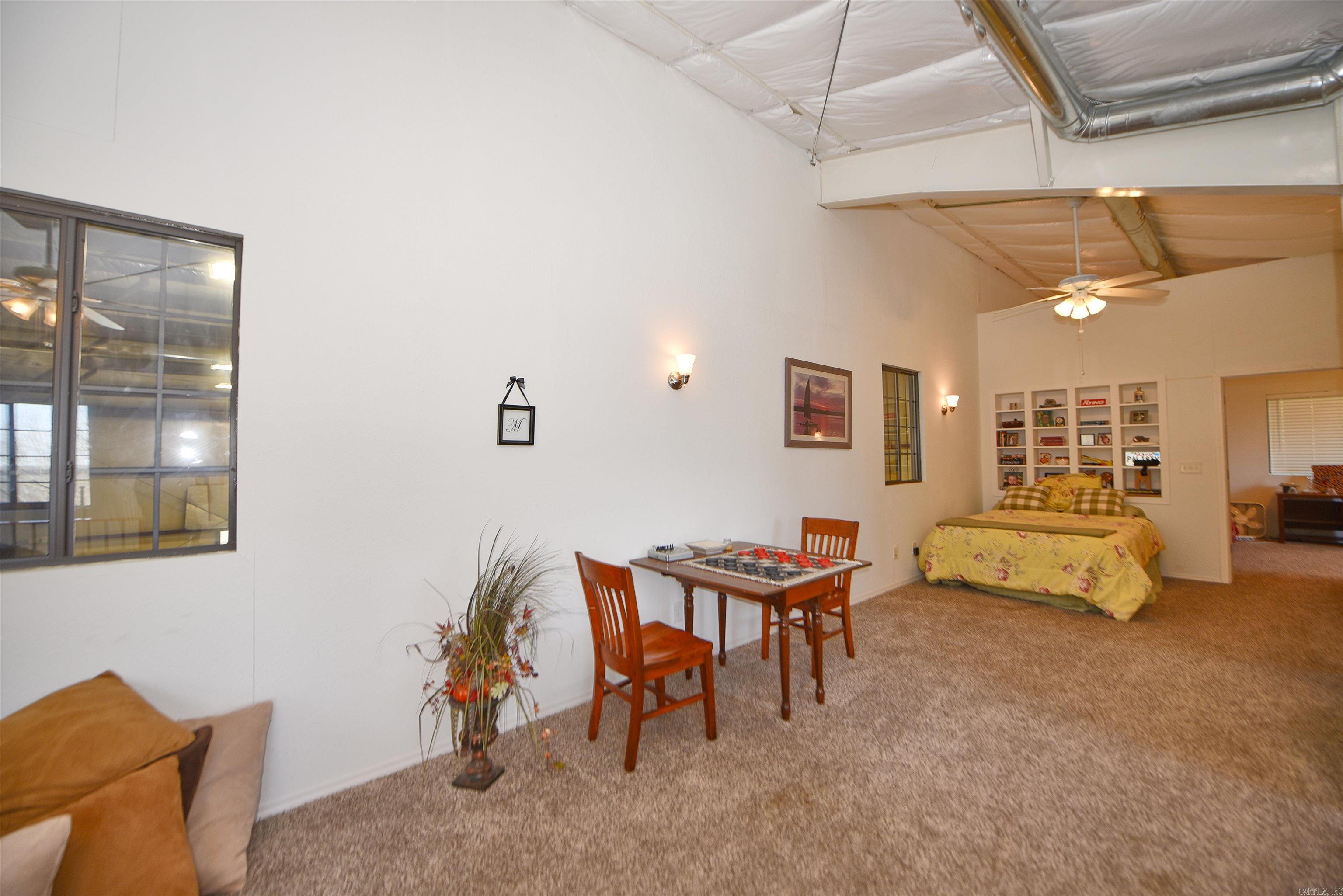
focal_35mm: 14
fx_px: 522
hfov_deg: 104.2
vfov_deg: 81.2
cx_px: 672
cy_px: 448
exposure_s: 1/60
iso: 100
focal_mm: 14
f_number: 4
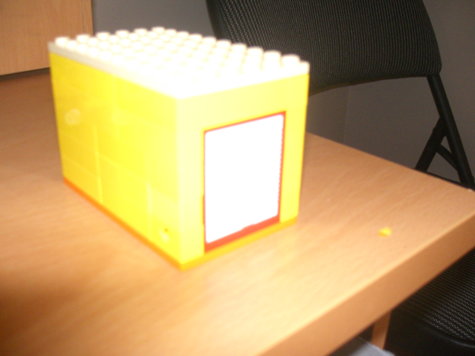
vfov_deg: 37.7
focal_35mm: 38
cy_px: 178
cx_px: 238
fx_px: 521
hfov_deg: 49.0
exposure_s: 1/60
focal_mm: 6.3
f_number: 3.1
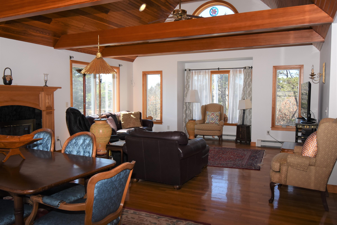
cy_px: 112
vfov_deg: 43.6
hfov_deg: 61.9
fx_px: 281
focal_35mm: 30
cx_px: 168
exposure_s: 1/160
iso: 400
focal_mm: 20
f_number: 5.6
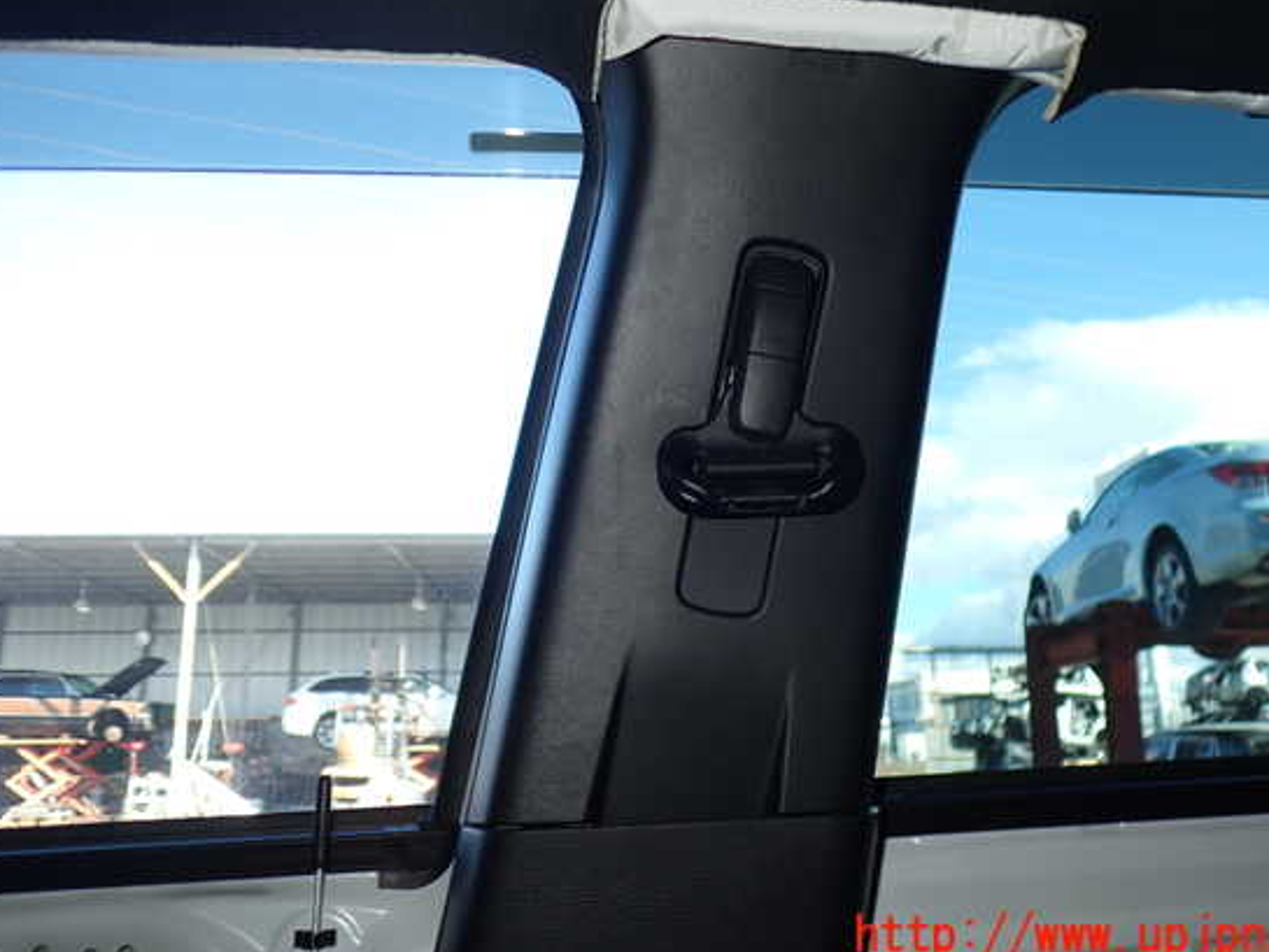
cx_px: 682
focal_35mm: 33
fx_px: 1210
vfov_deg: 42.9
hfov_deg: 55.3
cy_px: 442
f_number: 6.3
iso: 100
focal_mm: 5.4
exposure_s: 1/30
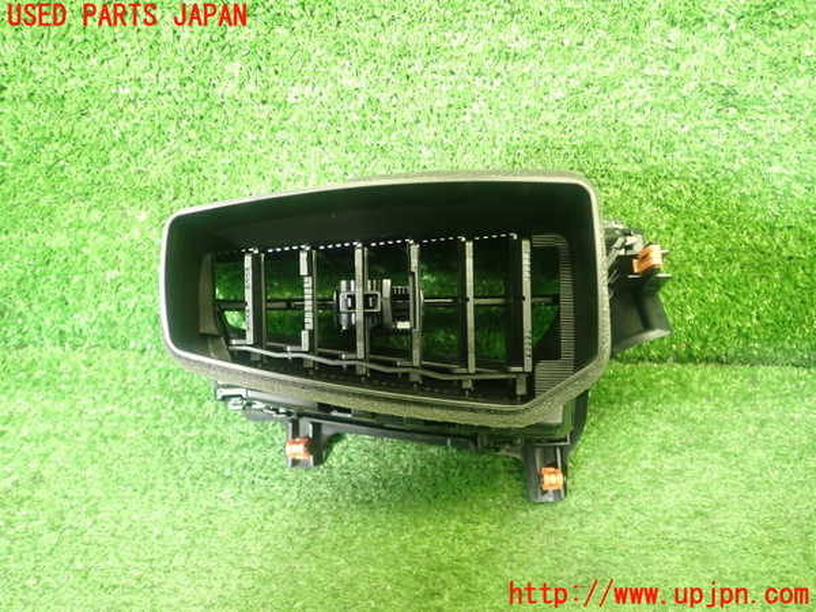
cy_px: 306
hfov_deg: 60.0
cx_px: 408
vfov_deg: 46.8
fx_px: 707
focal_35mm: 30
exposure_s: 1/30
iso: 400
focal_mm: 5.4
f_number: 2.3
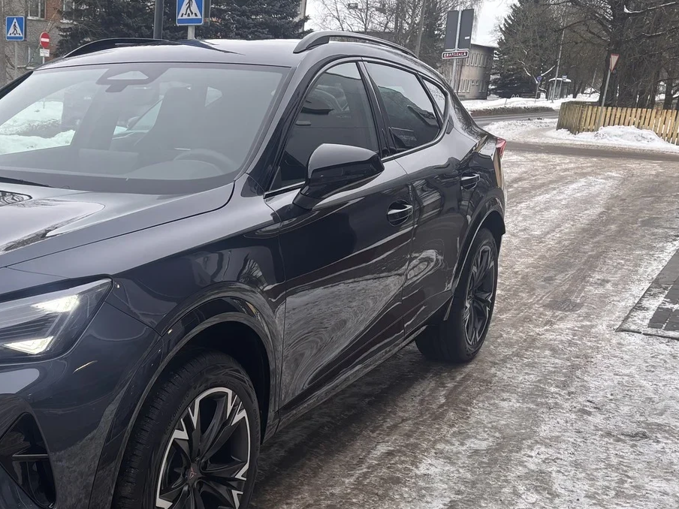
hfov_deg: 39.2
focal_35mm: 46
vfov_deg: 31.1
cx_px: 113
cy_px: 372
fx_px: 902
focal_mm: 5.96
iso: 50
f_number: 1.6
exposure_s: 1/711
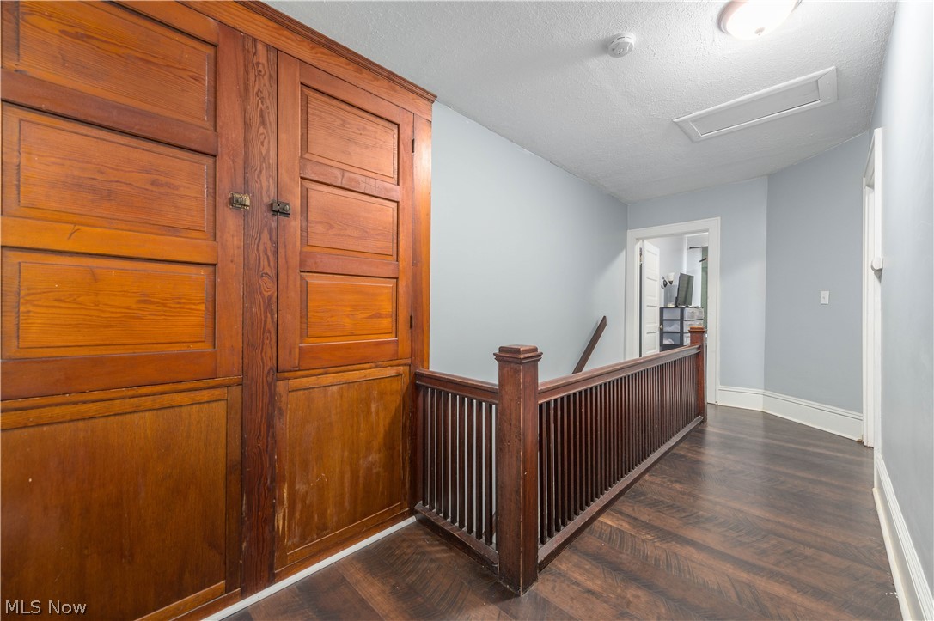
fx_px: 363
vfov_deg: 81.1
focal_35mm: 14
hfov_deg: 104.3
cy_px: 310
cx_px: 467
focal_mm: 14
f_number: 9
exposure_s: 1/60
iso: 200
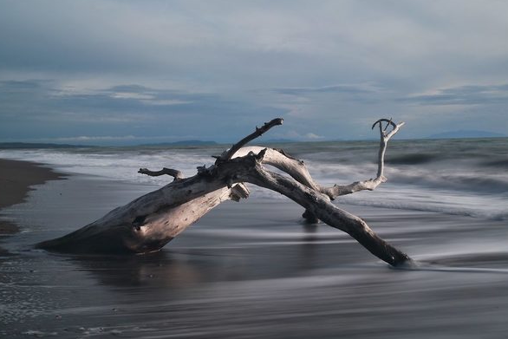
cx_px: 252
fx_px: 607
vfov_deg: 31.2
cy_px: 169
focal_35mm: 43
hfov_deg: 45.4
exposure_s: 1
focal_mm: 28
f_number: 25
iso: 100
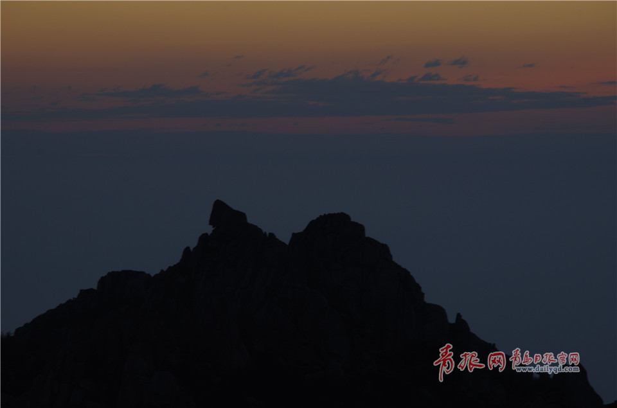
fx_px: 3334
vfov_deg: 7.0
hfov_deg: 10.6
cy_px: 204
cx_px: 308
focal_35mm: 195
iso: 100
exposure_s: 1/50
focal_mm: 130
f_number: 8
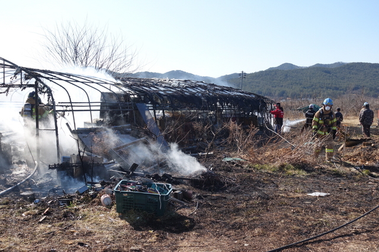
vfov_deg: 32.6
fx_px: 431
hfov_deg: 47.4
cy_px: 126
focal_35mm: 41
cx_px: 190
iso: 125
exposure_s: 1/640
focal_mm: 14.9
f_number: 4
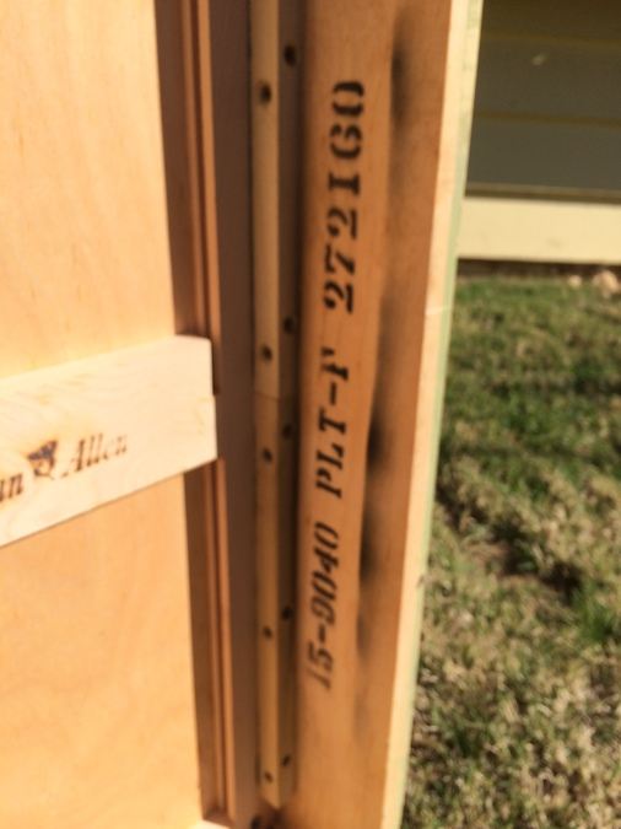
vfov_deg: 60.0
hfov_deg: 46.8
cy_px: 414
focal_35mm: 30
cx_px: 310
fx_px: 718
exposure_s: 1/2740
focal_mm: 4.12
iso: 40
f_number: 2.2
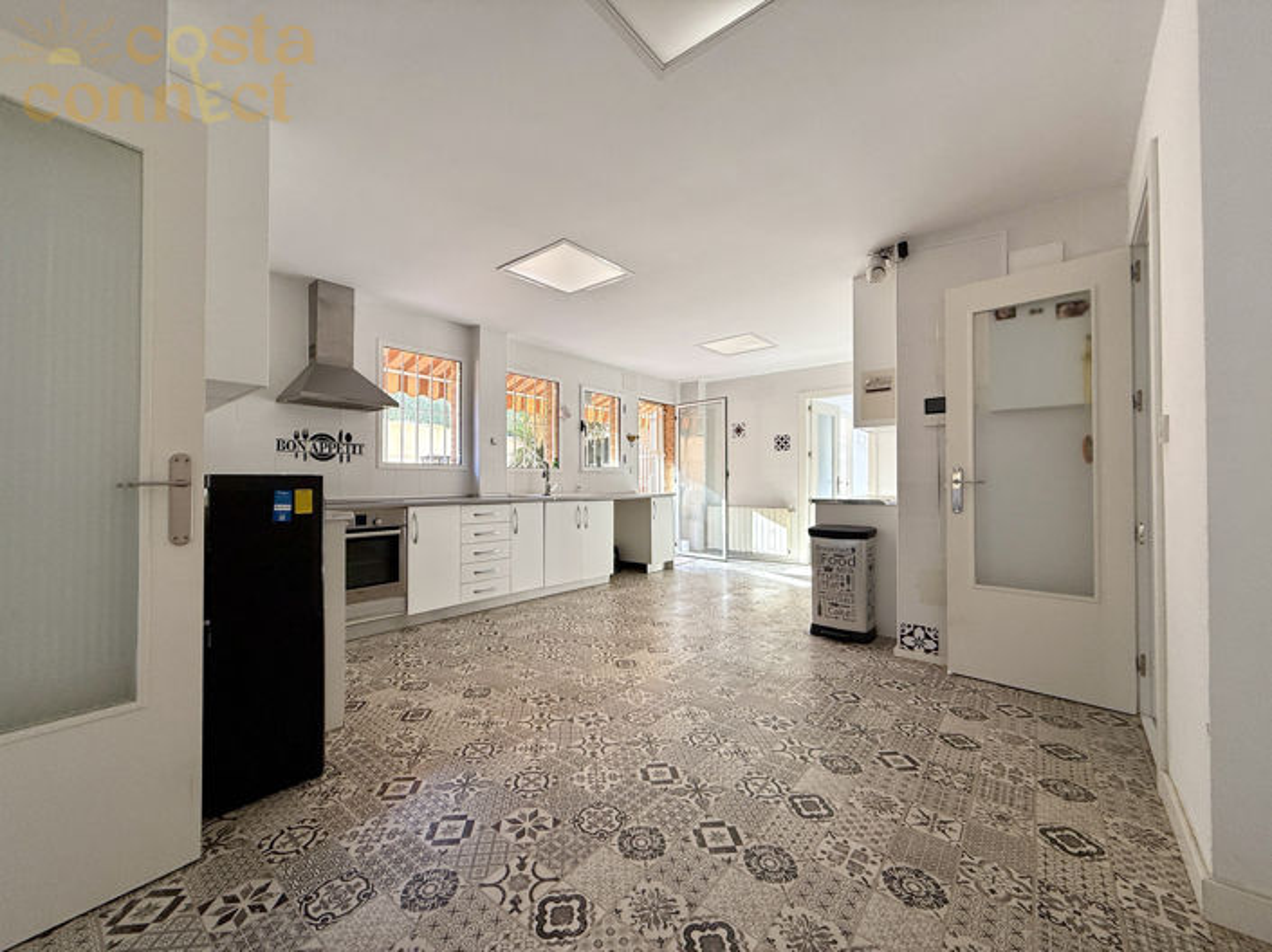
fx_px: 514
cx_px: 636
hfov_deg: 102.1
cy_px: 476
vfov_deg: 85.6
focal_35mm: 14
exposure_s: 1/126
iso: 64
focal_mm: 2.22
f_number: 2.2
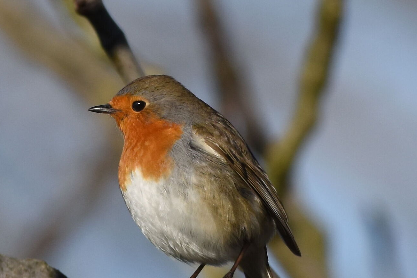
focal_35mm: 1104
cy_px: 148
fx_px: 12781
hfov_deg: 1.9
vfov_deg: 1.2
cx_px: 187
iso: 320
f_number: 6.3
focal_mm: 400
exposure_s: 1/1600
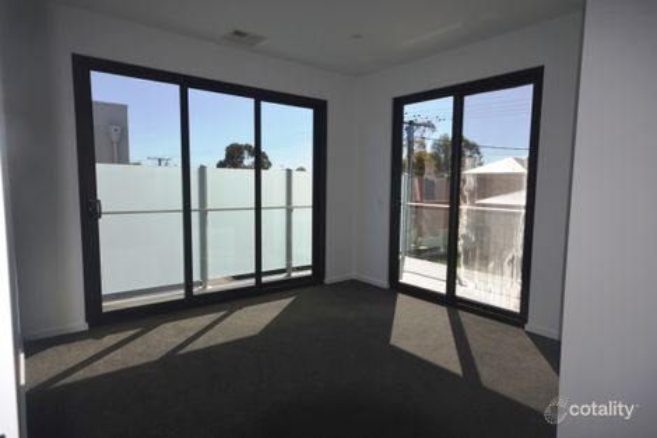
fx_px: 383
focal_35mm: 21
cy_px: 219
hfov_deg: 81.2
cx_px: 328
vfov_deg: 59.5
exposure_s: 1/200
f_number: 10
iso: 100
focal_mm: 14
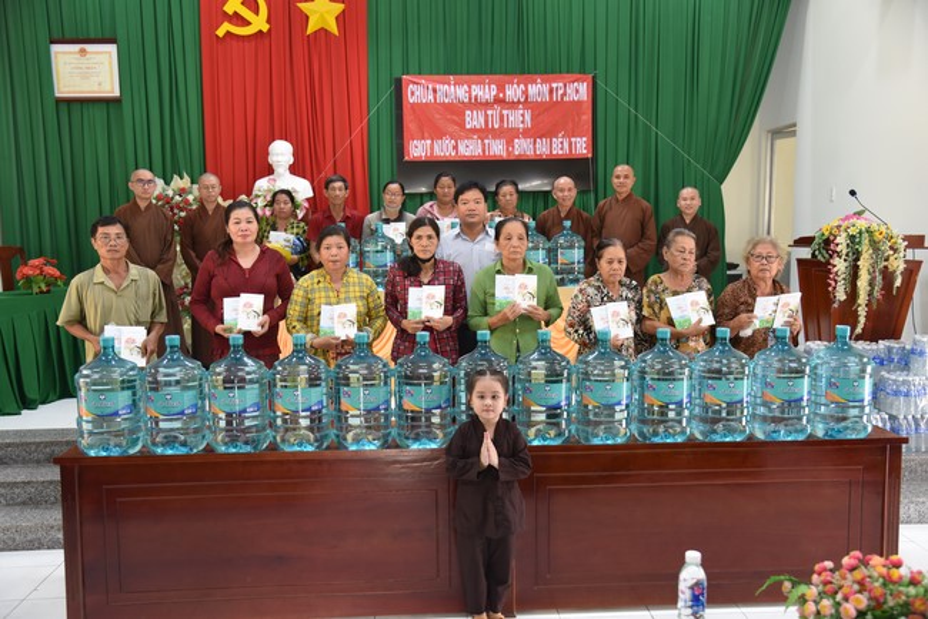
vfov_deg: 37.9
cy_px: 310
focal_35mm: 35
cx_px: 464
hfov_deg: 54.4
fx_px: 903
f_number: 4
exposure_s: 1/60
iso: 1250
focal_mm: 35
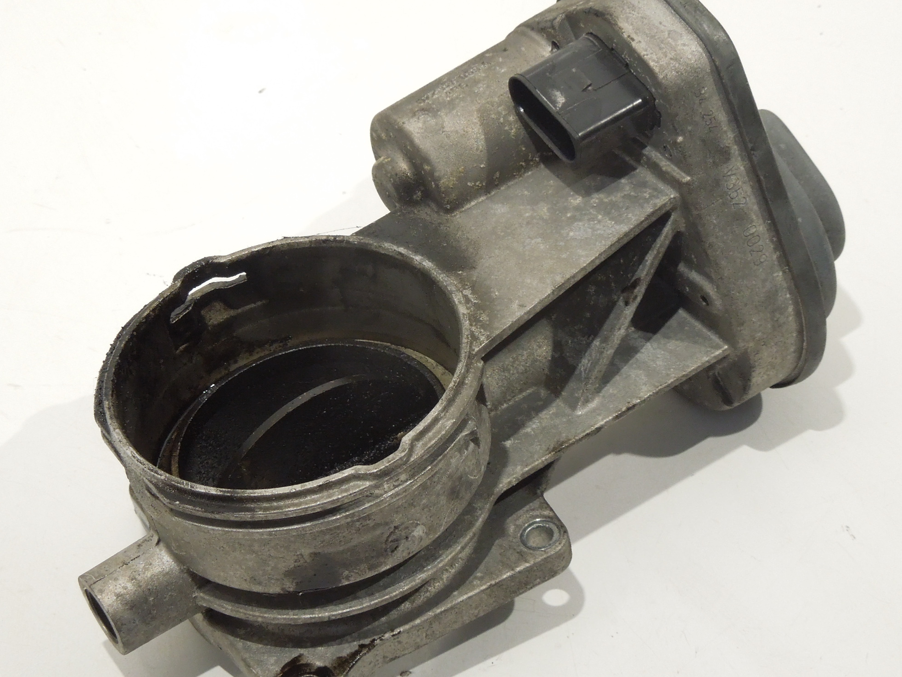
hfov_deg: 21.5
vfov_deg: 16.2
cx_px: 437
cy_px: 358
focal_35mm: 91
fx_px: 2371
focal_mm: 12.5
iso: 400
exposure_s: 1/25
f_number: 4.4
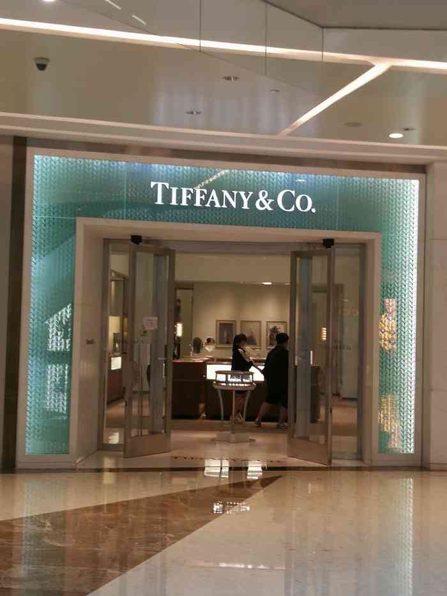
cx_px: 224
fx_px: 775
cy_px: 298
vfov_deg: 42.1
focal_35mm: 45
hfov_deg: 32.2
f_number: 2.2
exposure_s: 1/50
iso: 80
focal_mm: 3.95
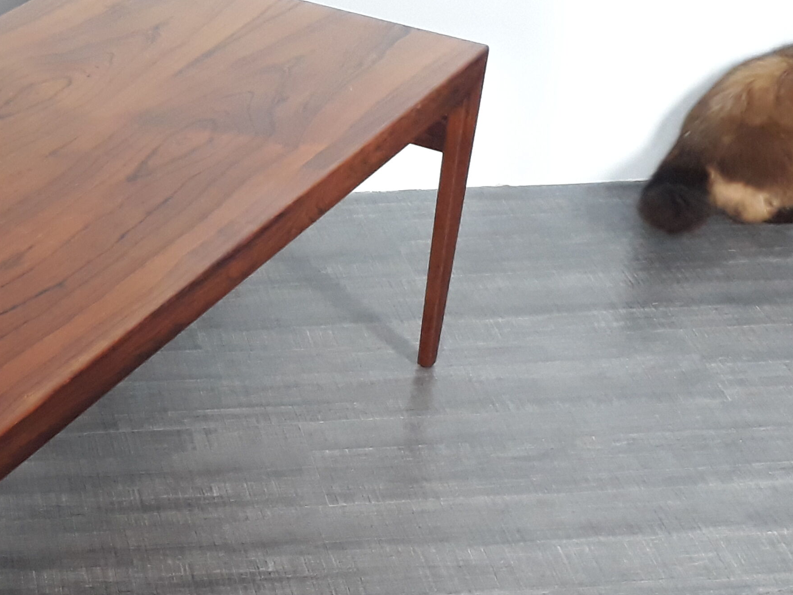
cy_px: 430
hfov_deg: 29.5
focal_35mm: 63
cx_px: 88
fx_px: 1443
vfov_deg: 23.1
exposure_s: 1/17
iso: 250
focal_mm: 3.6
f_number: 1.9
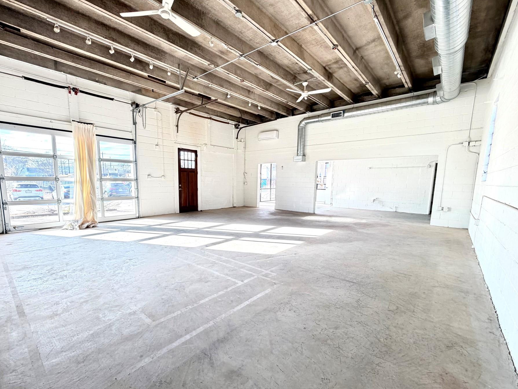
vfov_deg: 77.9
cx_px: 241
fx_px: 239
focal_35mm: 16
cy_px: 214
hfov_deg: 94.3
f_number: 2.2
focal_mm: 2.22
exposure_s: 1/121
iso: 200
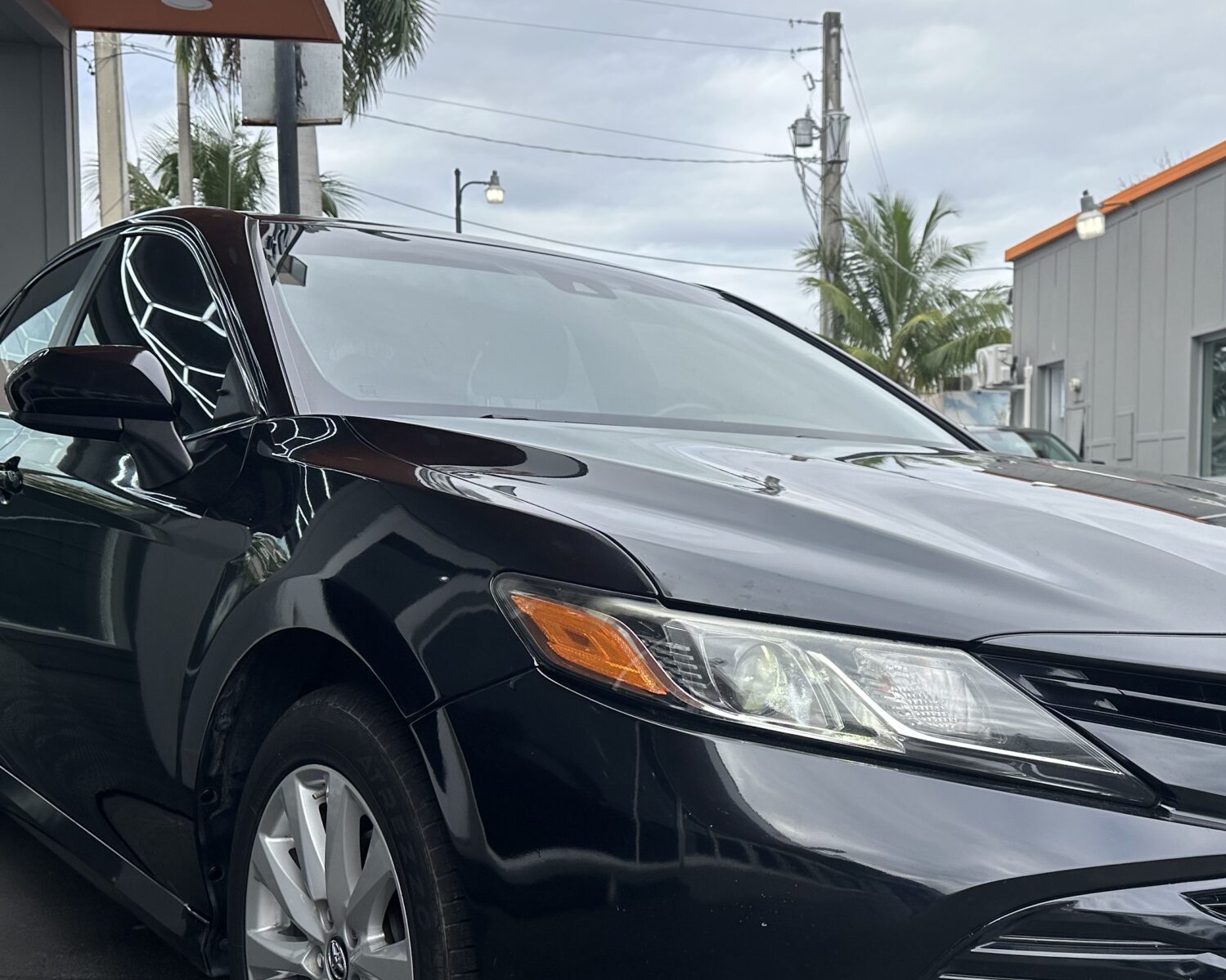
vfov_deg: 37.2
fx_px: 1451
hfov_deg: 45.4
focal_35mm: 40
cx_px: 772
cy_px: 594
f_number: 1.78
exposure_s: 1/1664
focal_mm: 6.86
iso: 80
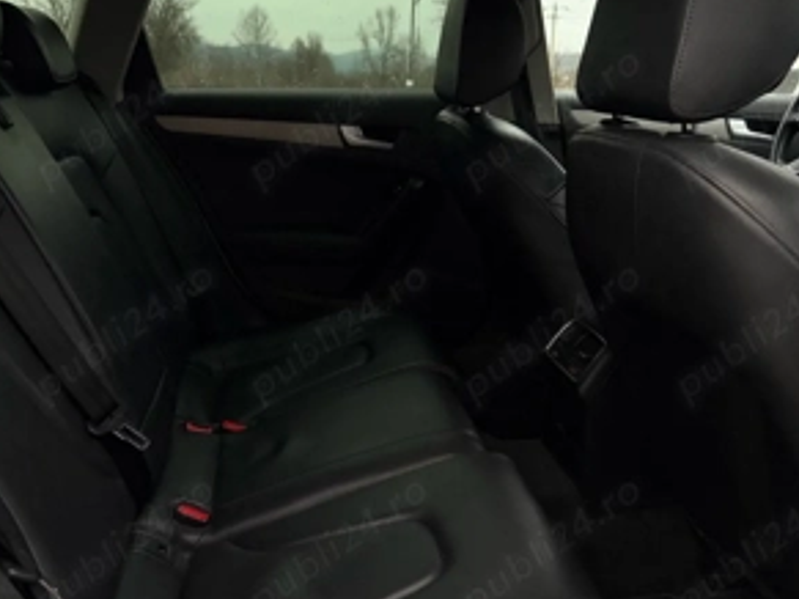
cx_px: 393
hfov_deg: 55.4
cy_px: 365
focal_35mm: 33
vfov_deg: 42.7
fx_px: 761
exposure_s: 1/176
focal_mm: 6.76
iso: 200
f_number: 1.78
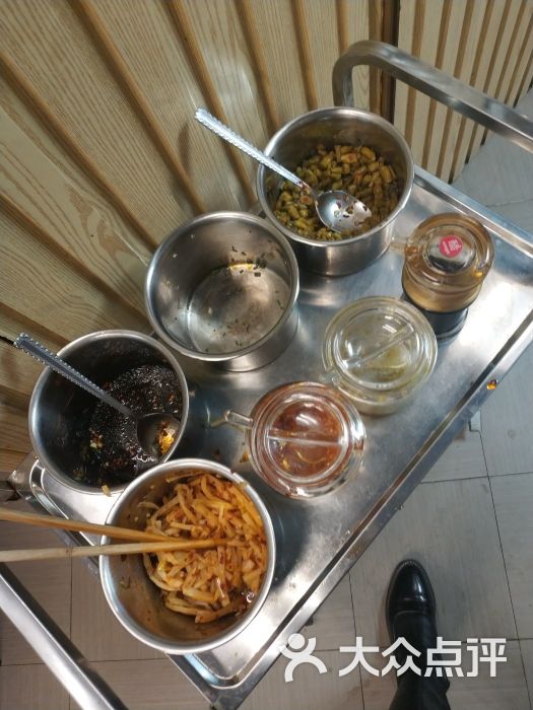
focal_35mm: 32
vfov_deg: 56.8
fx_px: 657
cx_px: 266
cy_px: 355
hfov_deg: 44.2
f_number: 2
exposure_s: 1/17
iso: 385
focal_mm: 4.5
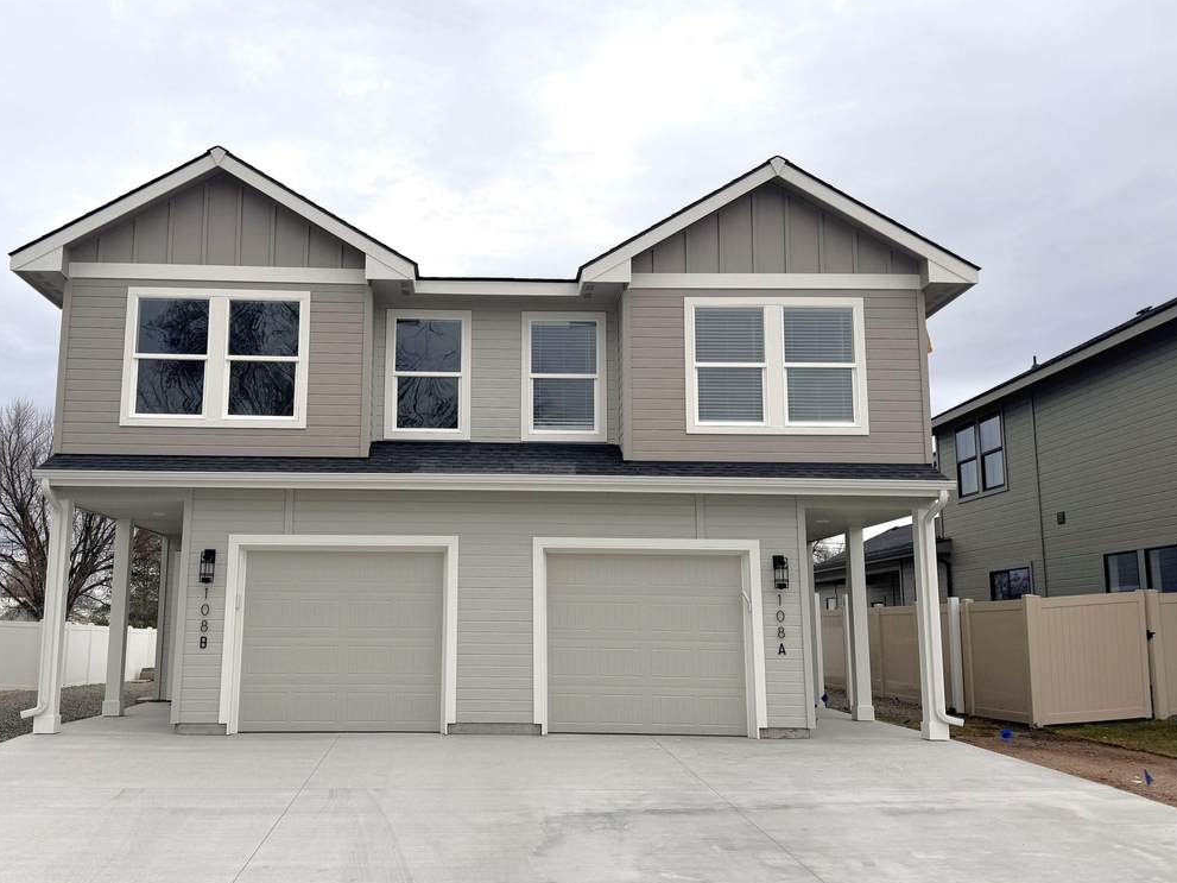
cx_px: 491
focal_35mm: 31
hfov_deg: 58.0
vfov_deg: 45.4
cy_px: 463
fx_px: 1054
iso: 80
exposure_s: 1/9009
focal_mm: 6.76
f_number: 1.78
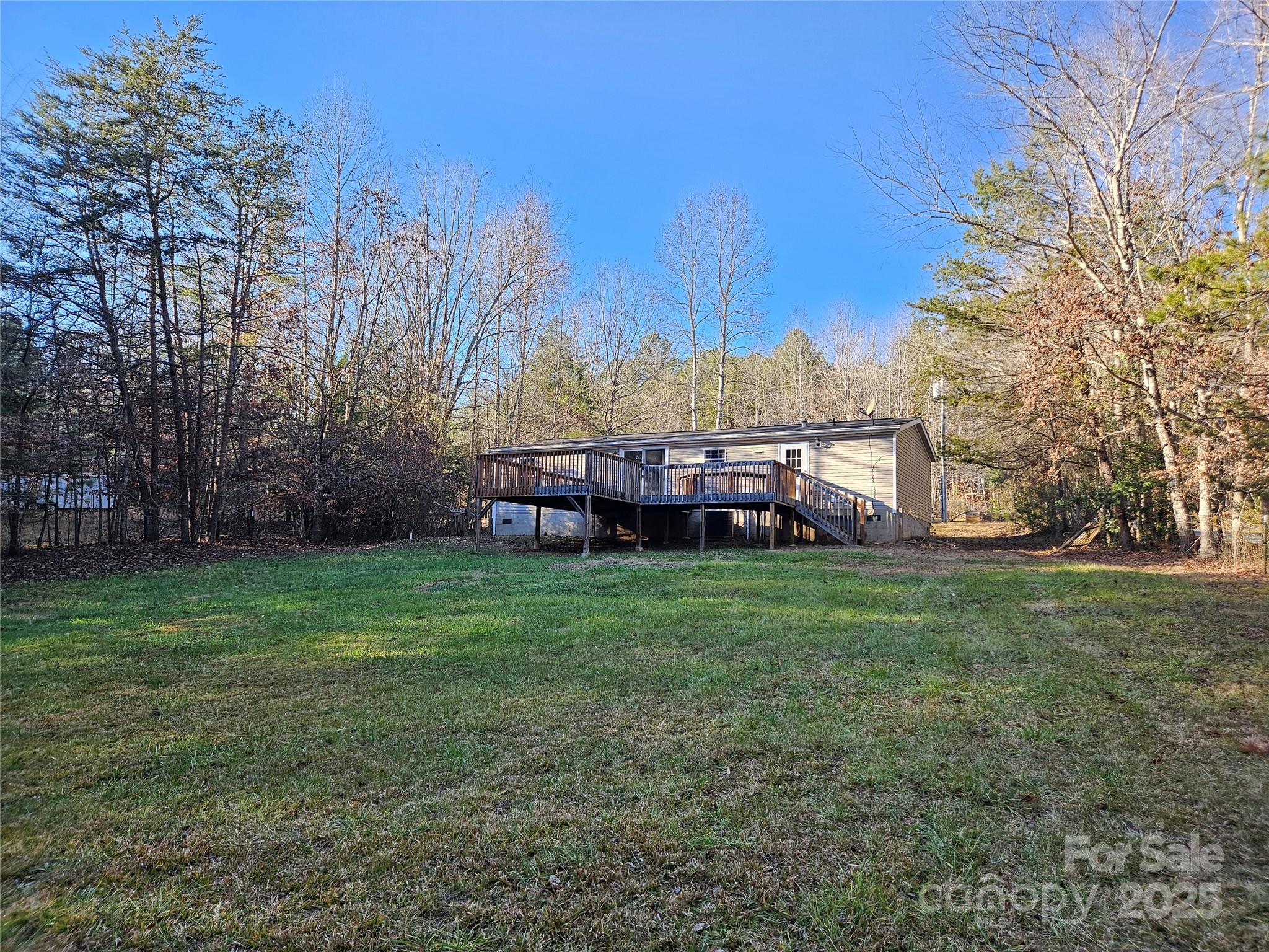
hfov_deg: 73.9
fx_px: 843
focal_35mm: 23
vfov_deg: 58.9
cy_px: 476
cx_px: 634
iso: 50
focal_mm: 5.4
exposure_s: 1/395
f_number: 1.8
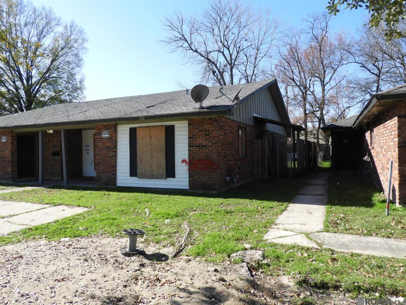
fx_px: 281
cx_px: 203
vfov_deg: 56.8
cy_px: 152
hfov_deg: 71.6
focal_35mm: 24
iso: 100
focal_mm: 4.3
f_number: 3.3
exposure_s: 1/640
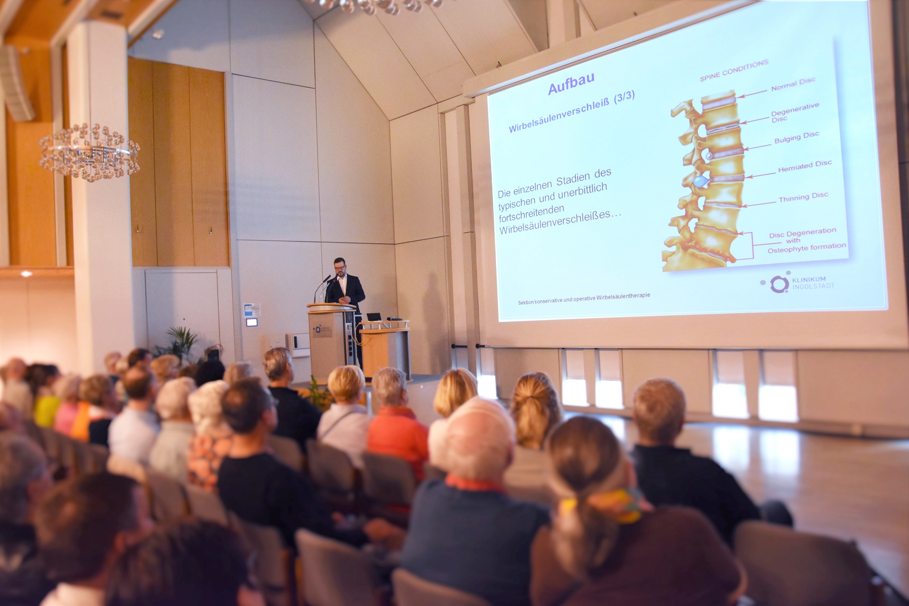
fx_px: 682
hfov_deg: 67.4
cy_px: 303
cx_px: 454
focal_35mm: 27
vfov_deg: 47.9
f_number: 4
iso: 2800
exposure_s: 1/60
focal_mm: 18
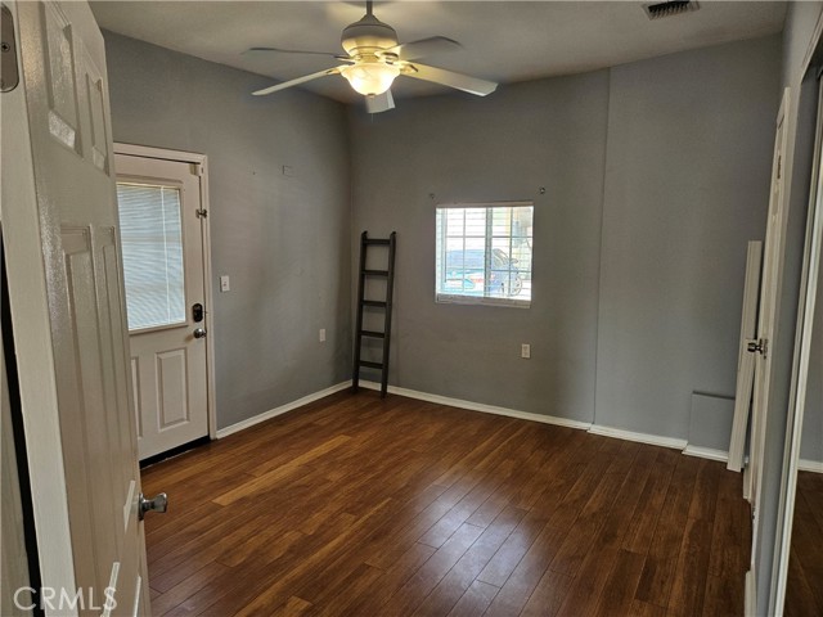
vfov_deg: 58.9
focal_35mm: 23
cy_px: 308
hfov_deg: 73.9
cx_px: 412
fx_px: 547
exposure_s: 1/120
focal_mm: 5.4
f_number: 1.8
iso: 125
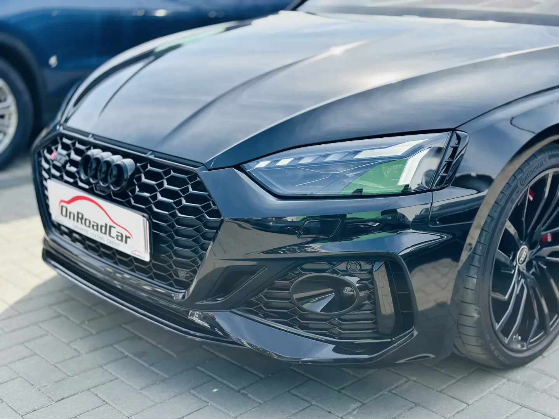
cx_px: 280
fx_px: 775
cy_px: 210
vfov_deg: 30.3
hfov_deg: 39.7
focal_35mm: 48
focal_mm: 6.86
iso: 80
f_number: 1.78
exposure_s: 1/3367
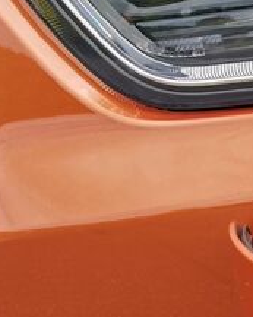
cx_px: 584
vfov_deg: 18.6
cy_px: 328
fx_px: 938
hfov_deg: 12.5
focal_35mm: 100
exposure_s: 1/1339
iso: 50
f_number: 1.4
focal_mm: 4.66
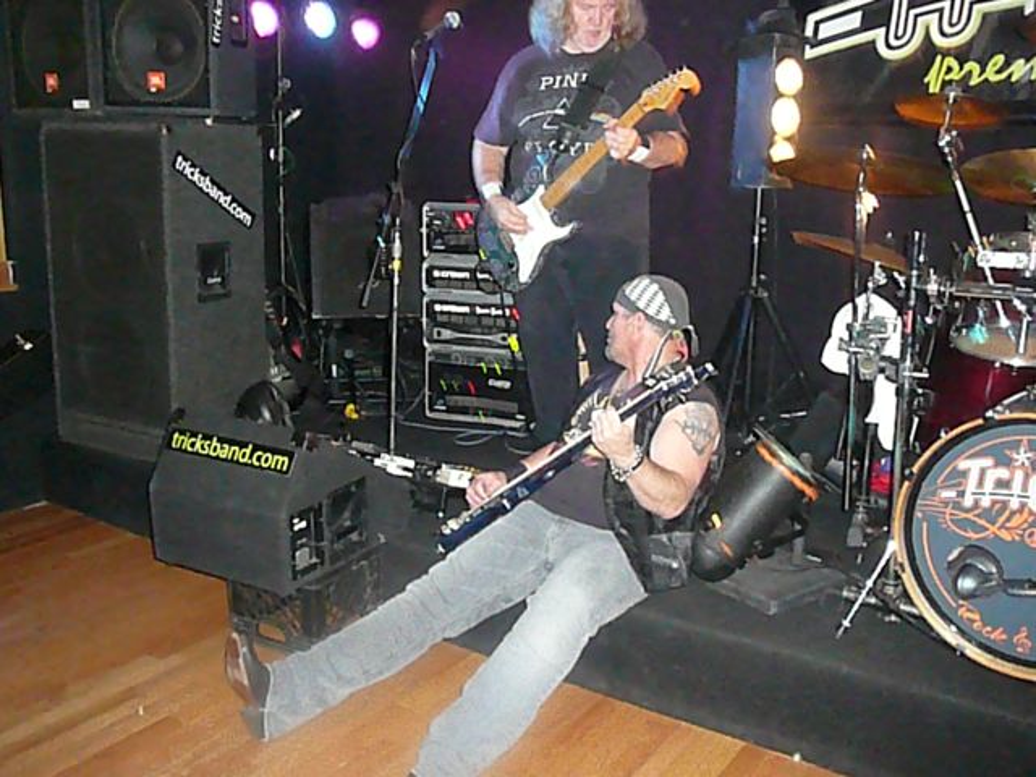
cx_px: 518
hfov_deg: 52.6
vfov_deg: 40.7
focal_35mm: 35
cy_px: 388
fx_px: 1047
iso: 1600
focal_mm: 5.2
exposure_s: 1/30
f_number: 2.8
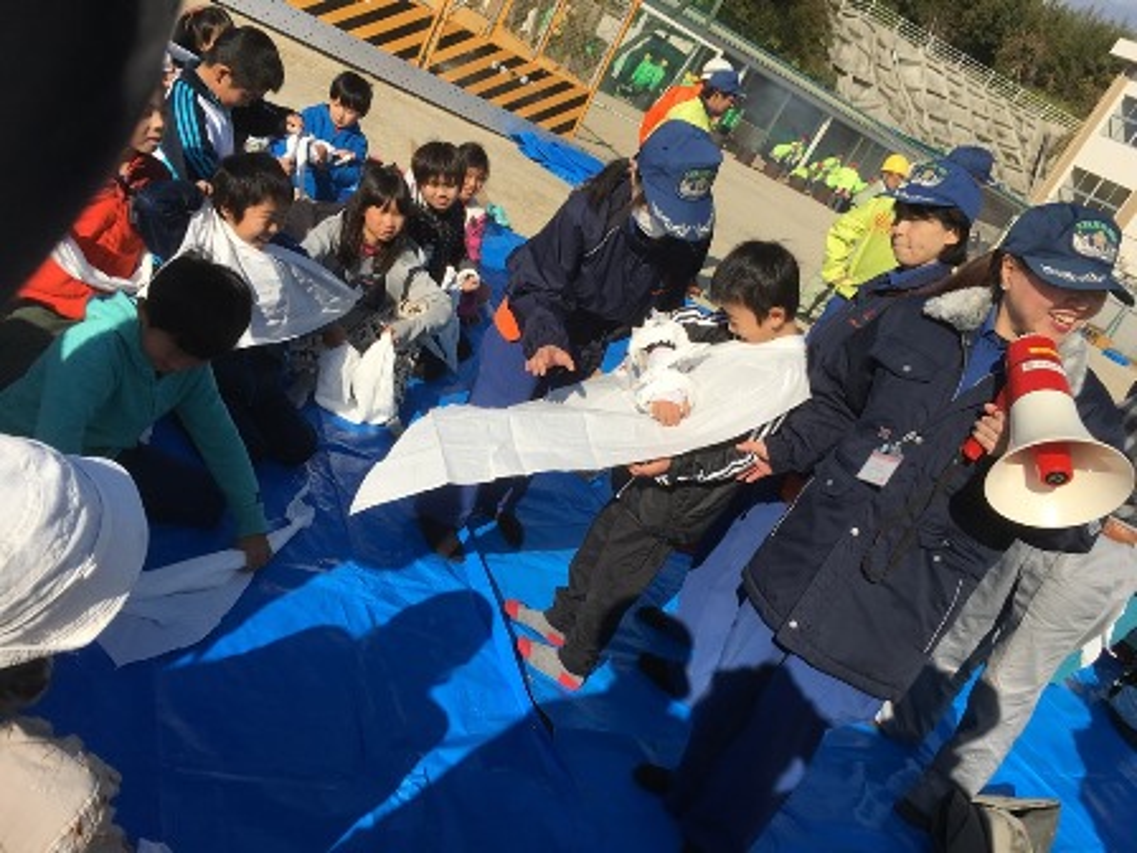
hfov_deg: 61.7
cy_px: 426
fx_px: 953
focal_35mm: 29
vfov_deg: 48.2
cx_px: 568
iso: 25
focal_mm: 4.15
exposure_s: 1/2404
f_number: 2.2
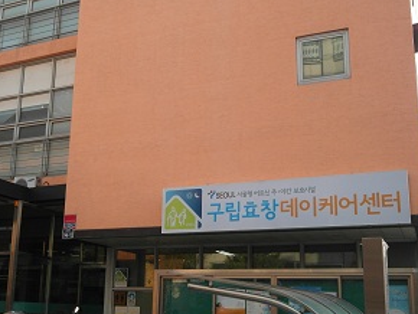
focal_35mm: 44
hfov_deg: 42.8
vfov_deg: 32.8
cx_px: 185
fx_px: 532
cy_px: 187
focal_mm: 6.5
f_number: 4.9
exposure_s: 1/125
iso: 100
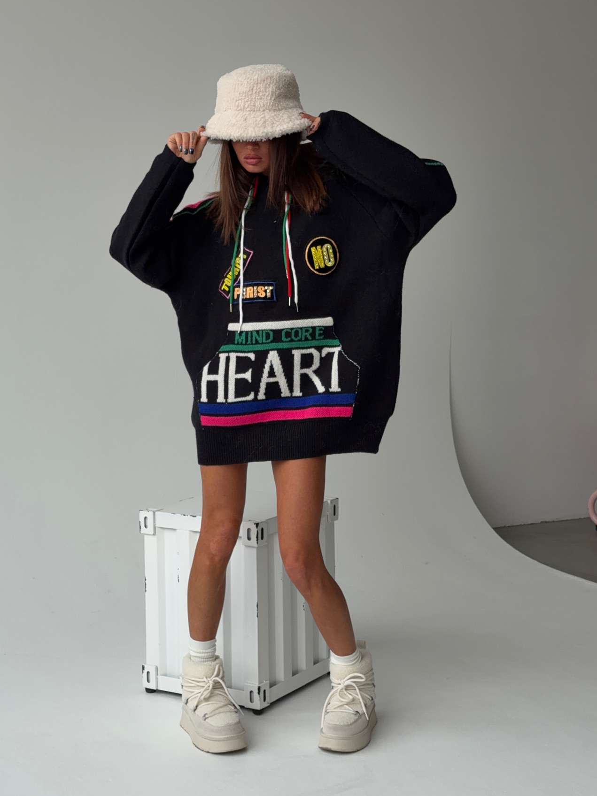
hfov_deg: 25.2
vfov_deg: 33.2
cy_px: 404
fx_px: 1334
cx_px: 308
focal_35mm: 58
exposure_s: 1/245
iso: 64
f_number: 1.78
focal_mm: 6.76
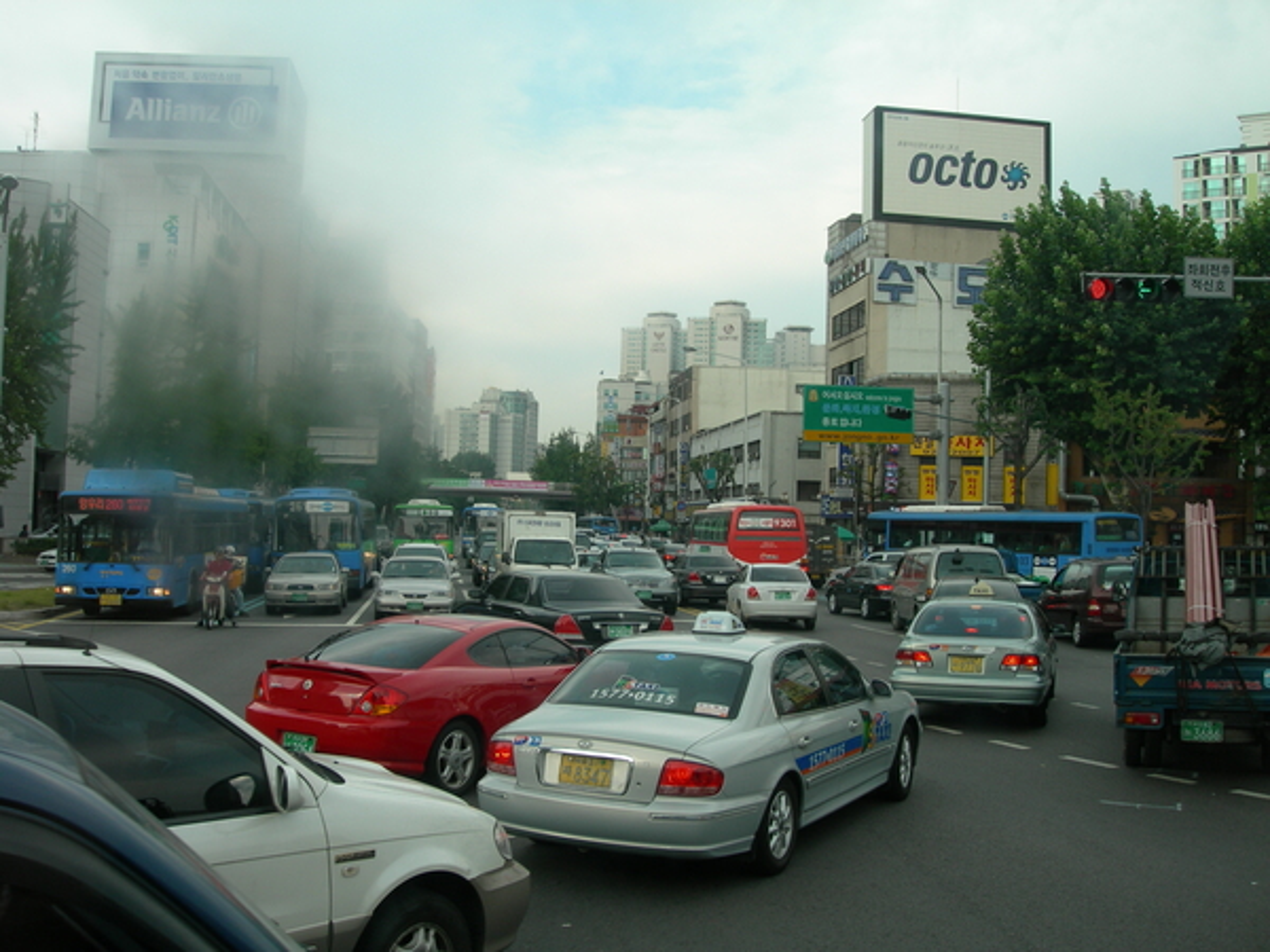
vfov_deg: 37.7
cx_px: 635
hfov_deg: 49.0
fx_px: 1394
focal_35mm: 38
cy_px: 476
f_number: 4.8
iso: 50
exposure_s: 1/191
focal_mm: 7.8
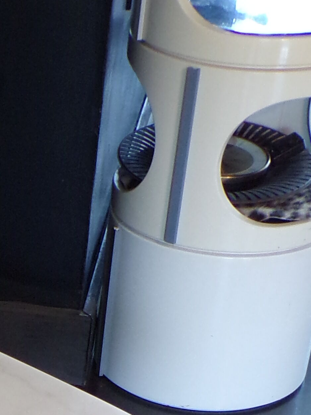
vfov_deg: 14.7
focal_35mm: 118
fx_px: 1414
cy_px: 732
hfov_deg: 12.1
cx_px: -133
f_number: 3.2
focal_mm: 5.8
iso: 200
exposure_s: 1/17
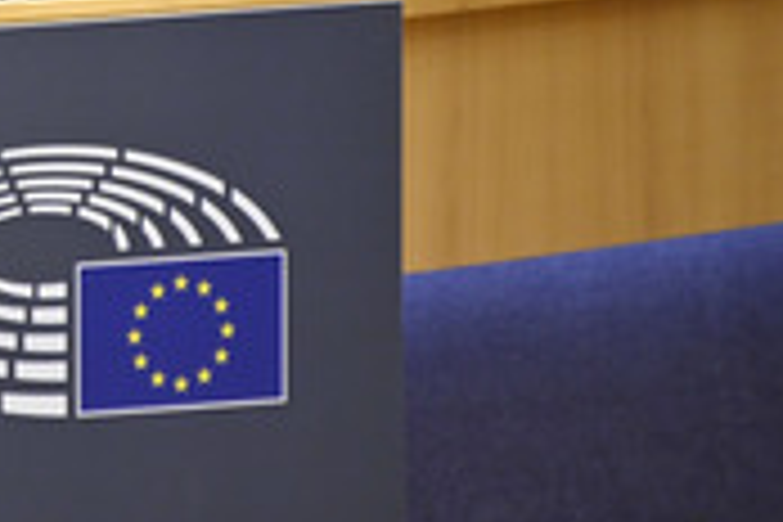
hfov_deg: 1.6
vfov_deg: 1.1
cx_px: -101
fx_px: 28229
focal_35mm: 1298
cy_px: -81
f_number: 6.3
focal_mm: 500
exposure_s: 1/250
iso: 2000
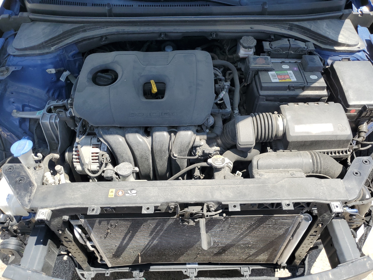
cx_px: 186
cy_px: 140
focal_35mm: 26
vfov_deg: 53.1
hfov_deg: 67.3
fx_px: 280
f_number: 1.5
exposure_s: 1/1111
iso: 50
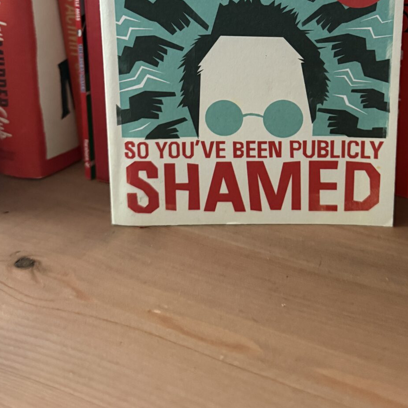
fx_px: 587
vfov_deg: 36.0
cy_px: 41
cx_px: 250
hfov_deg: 38.1
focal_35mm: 44
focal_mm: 6.76
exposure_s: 1/32
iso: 1000
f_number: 1.78
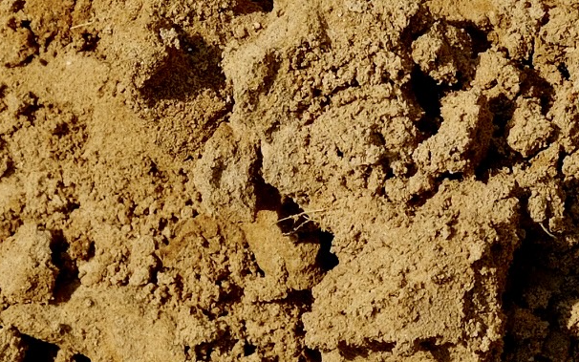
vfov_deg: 6.3
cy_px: 121
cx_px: 560
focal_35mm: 210
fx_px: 3314
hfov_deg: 9.9
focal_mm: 26.5
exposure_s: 1/1600
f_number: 5.6
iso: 160
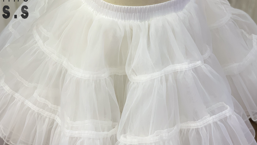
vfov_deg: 14.9
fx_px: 552
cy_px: 94
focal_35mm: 81
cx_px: 123
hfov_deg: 26.2
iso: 64
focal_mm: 6
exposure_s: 1/122
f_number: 2.4
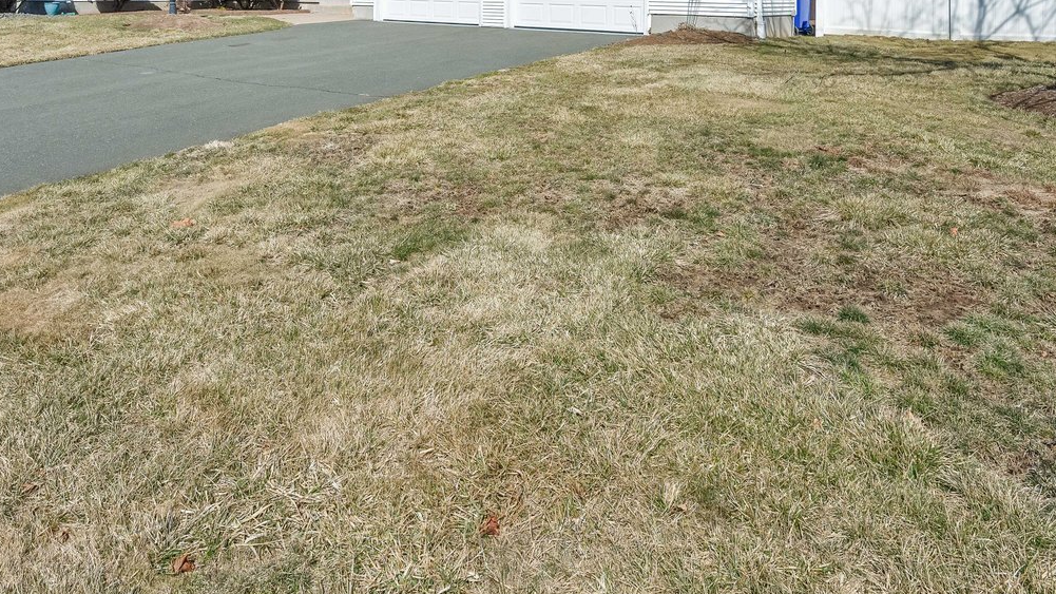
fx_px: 840
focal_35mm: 30
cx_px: 434
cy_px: -12
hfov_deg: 63.8
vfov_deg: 35.0
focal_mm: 14
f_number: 9
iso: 320
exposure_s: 1/1250
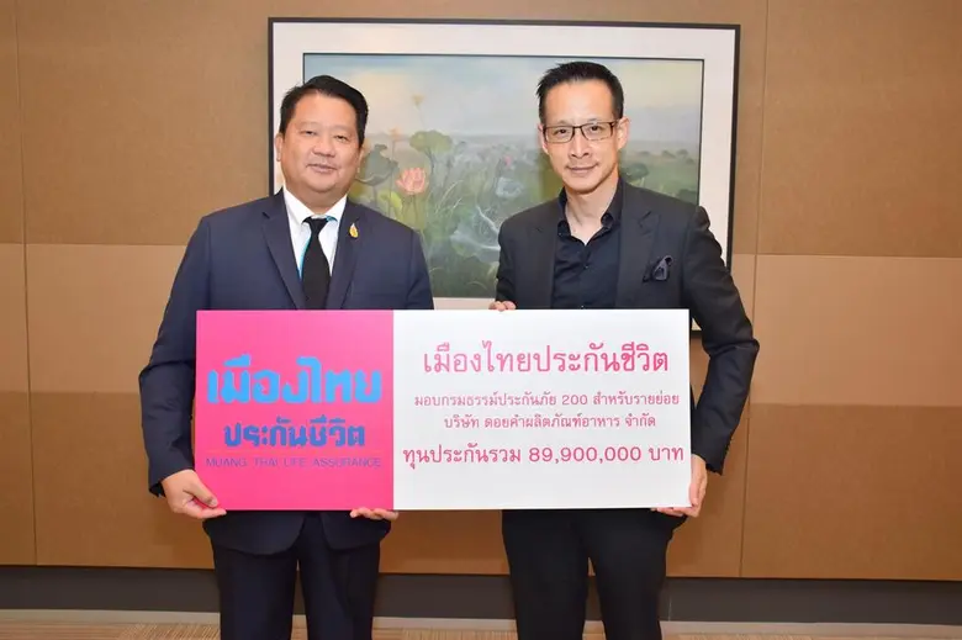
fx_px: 881
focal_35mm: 33
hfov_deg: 57.3
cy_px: 320
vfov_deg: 39.9
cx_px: 481
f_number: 6.3
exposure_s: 1/60
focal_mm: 22
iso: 640
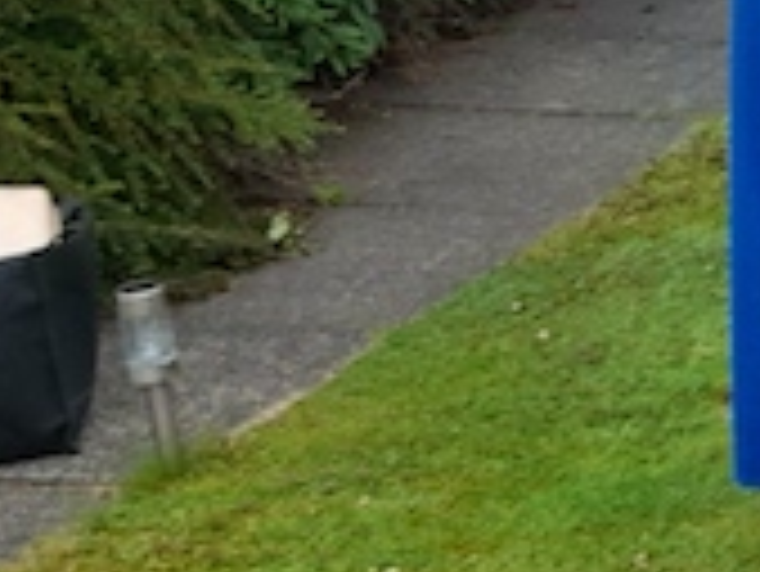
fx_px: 2593
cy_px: 23
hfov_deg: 14.9
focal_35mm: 118
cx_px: 1304
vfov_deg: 12.4
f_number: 2
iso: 20
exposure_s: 1/353
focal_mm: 4.6
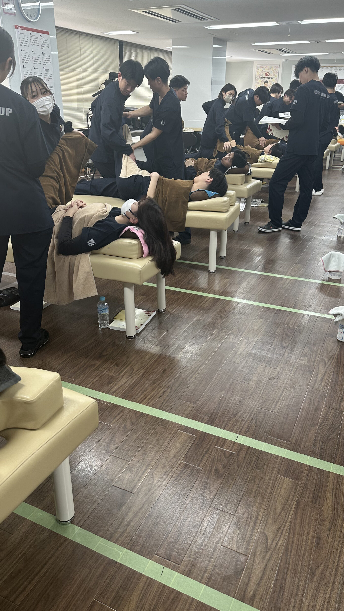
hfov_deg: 42.9
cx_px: 181
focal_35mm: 27
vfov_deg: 69.9
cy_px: 304
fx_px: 438
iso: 100
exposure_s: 1/100
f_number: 1.78
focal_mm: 6.86
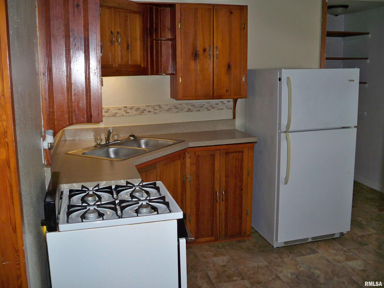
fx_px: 388
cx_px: 192
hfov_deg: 52.6
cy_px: 144
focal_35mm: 35
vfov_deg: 40.7
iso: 200
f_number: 3.1
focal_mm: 6.3
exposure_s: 1/60
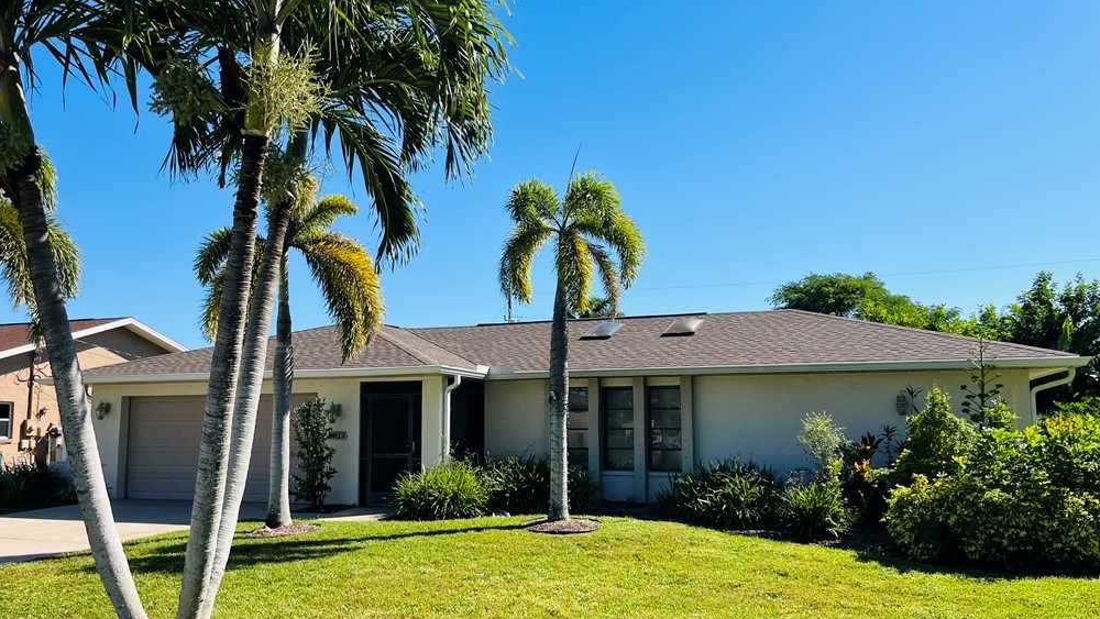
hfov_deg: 66.1
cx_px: 553
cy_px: 332
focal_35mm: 29
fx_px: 846
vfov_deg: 40.2
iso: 50
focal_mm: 5.1
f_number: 1.6
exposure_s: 1/2899
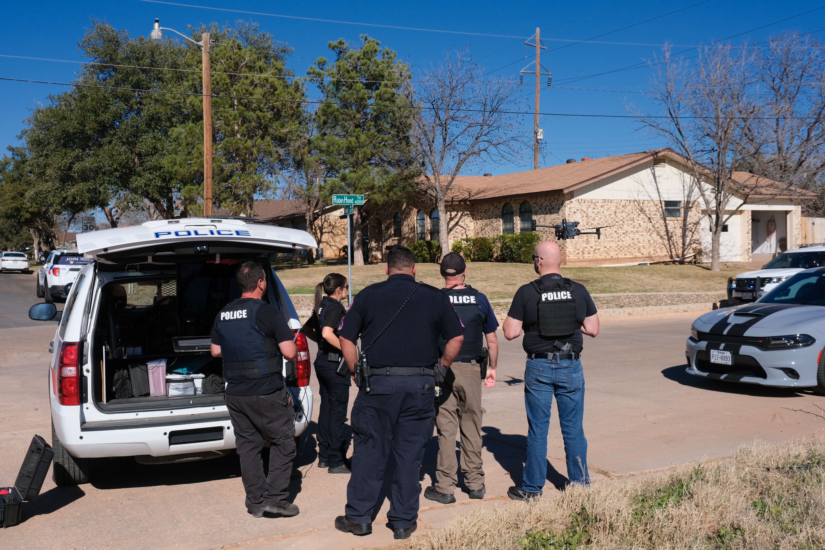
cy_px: 275
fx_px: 825
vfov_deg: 36.9
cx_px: 412
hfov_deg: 53.1
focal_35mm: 36
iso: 320
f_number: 5.6
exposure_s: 1/1500
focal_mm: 24.3
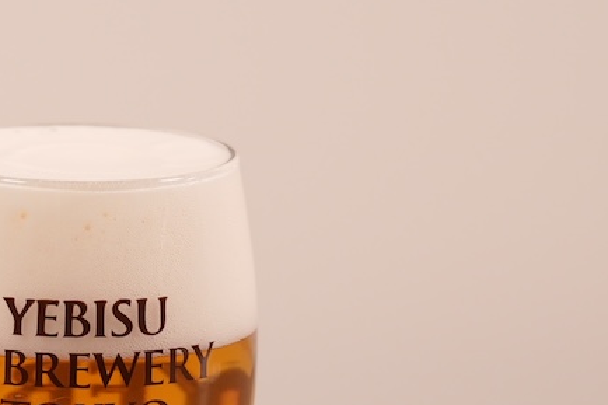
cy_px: 530
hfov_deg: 5.7
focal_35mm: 357
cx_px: -198
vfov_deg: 3.8
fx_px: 6027
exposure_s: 1/160
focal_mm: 86
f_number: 4
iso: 500
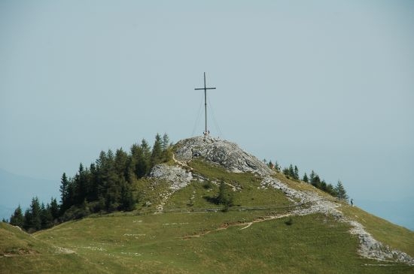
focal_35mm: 188
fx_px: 2153
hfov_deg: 11.0
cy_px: 137
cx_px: 207
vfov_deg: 7.3
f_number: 10
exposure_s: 1/400
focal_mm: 125
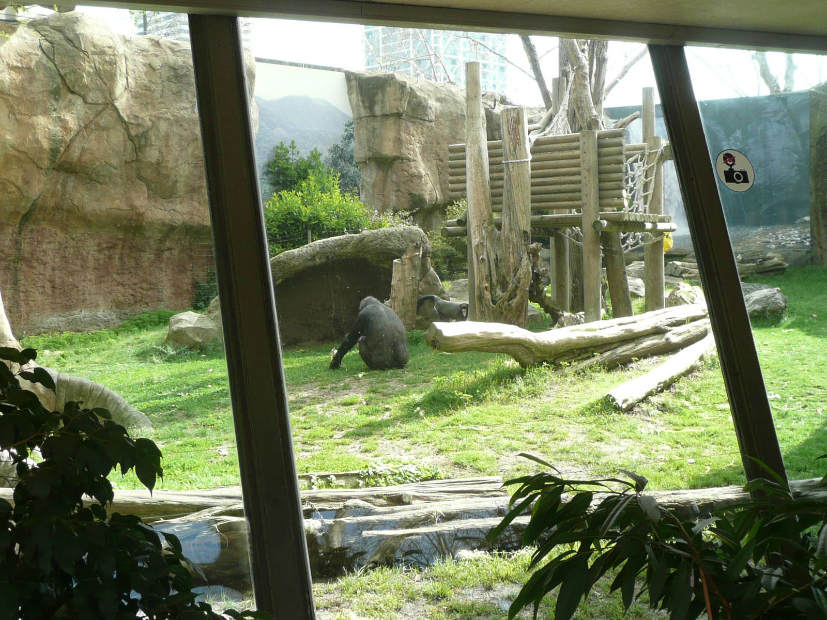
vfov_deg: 32.2
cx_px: 414
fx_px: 1075
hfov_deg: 42.1
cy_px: 310
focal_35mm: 45
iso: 100
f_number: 3.4
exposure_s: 1/125
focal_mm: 4.9
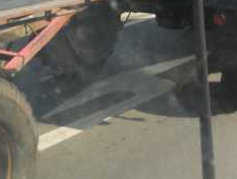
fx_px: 795
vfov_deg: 12.4
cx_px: 192
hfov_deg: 16.8
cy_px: -60
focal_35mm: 116
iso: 80
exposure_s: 1/160
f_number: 5.5
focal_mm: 6.72
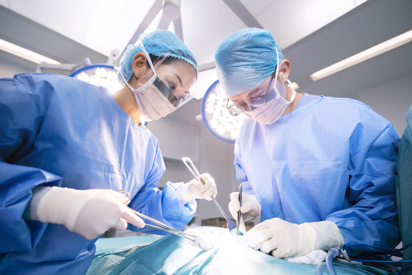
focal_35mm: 16
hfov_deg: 96.7
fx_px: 183
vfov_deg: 73.8
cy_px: 138
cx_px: 206
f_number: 2.8
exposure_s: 1/160
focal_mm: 16
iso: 400
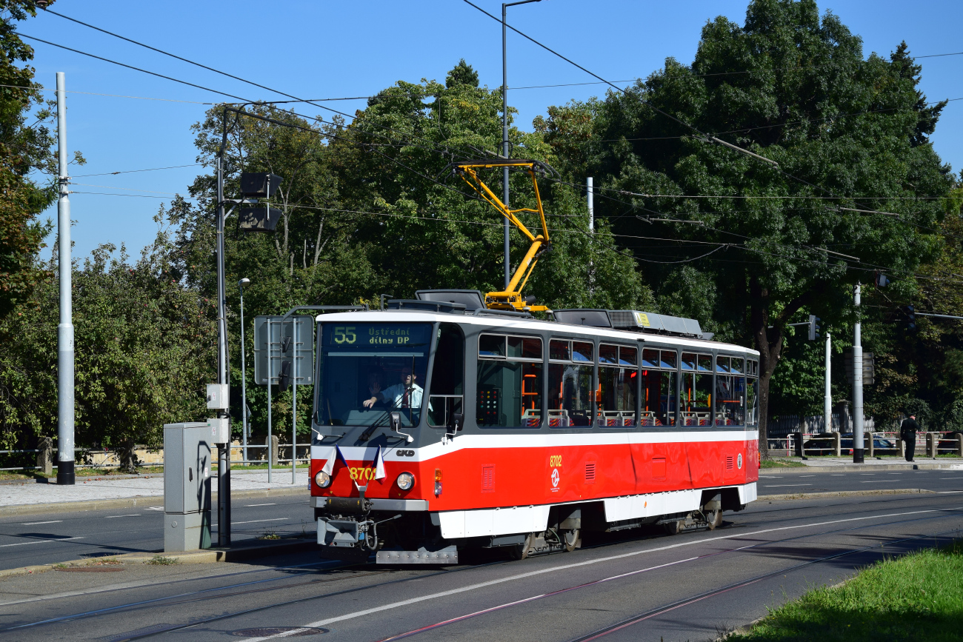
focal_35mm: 75
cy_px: 321
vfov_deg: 18.2
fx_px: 2006
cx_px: 482
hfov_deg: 27.0
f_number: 6.3
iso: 200
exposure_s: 1/1000
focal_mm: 50
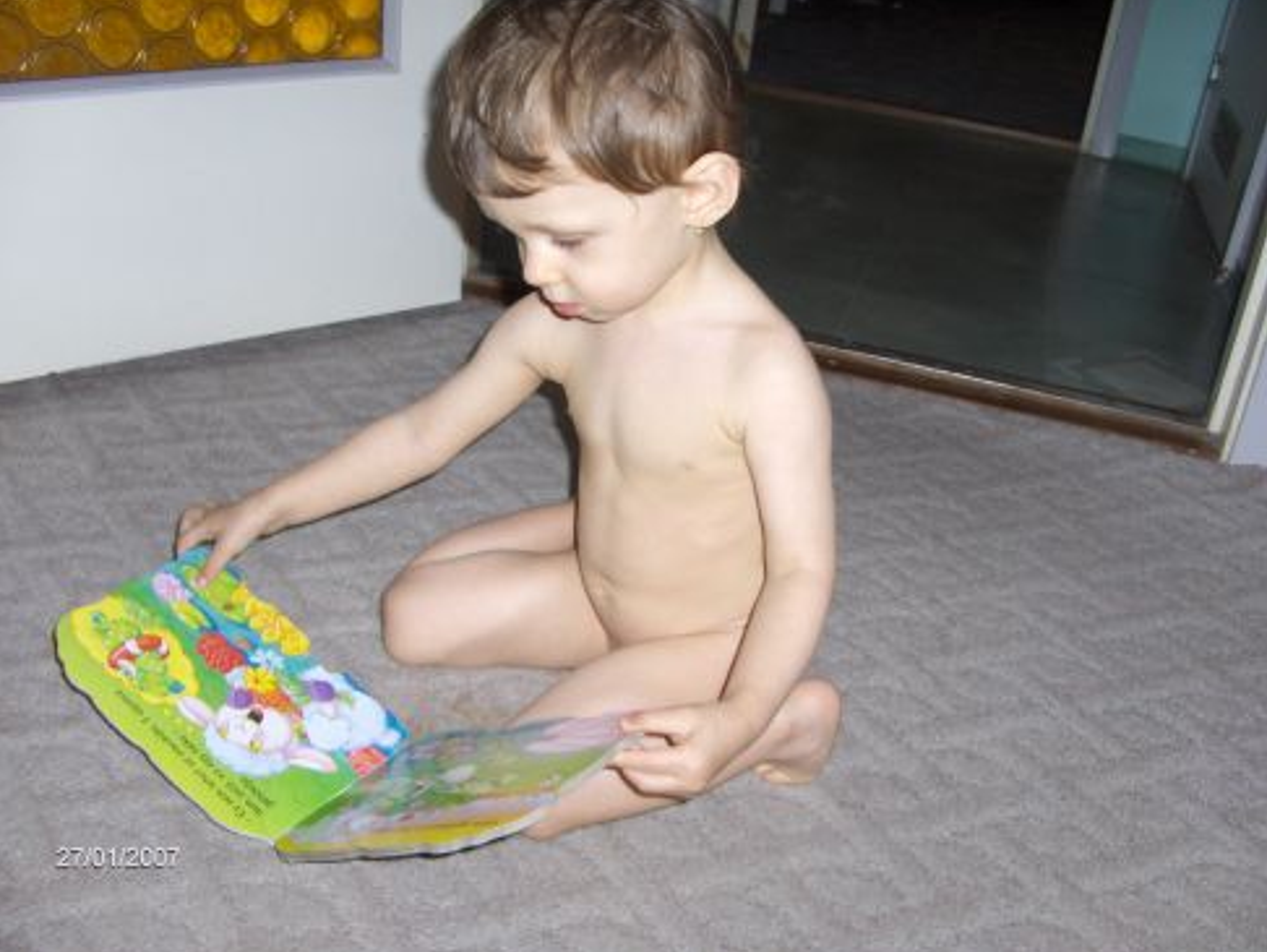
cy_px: 476
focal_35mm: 36
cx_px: 628
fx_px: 1318
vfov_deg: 39.7
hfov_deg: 51.3
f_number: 2.6
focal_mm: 5.8
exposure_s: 1/60
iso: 100
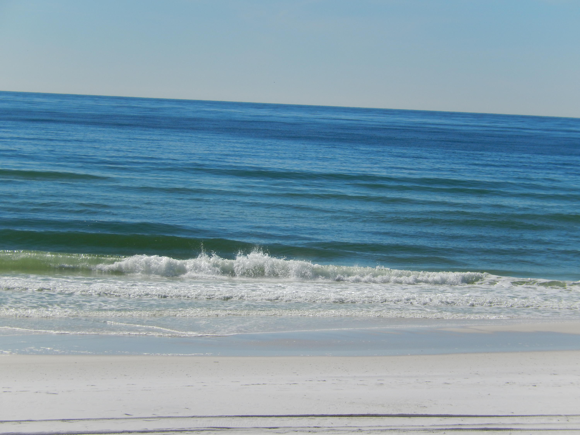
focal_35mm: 134
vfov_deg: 11.1
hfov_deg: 14.7
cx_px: 290
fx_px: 2245
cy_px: 218
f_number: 11.2
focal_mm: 24.1
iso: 125
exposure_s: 1/400
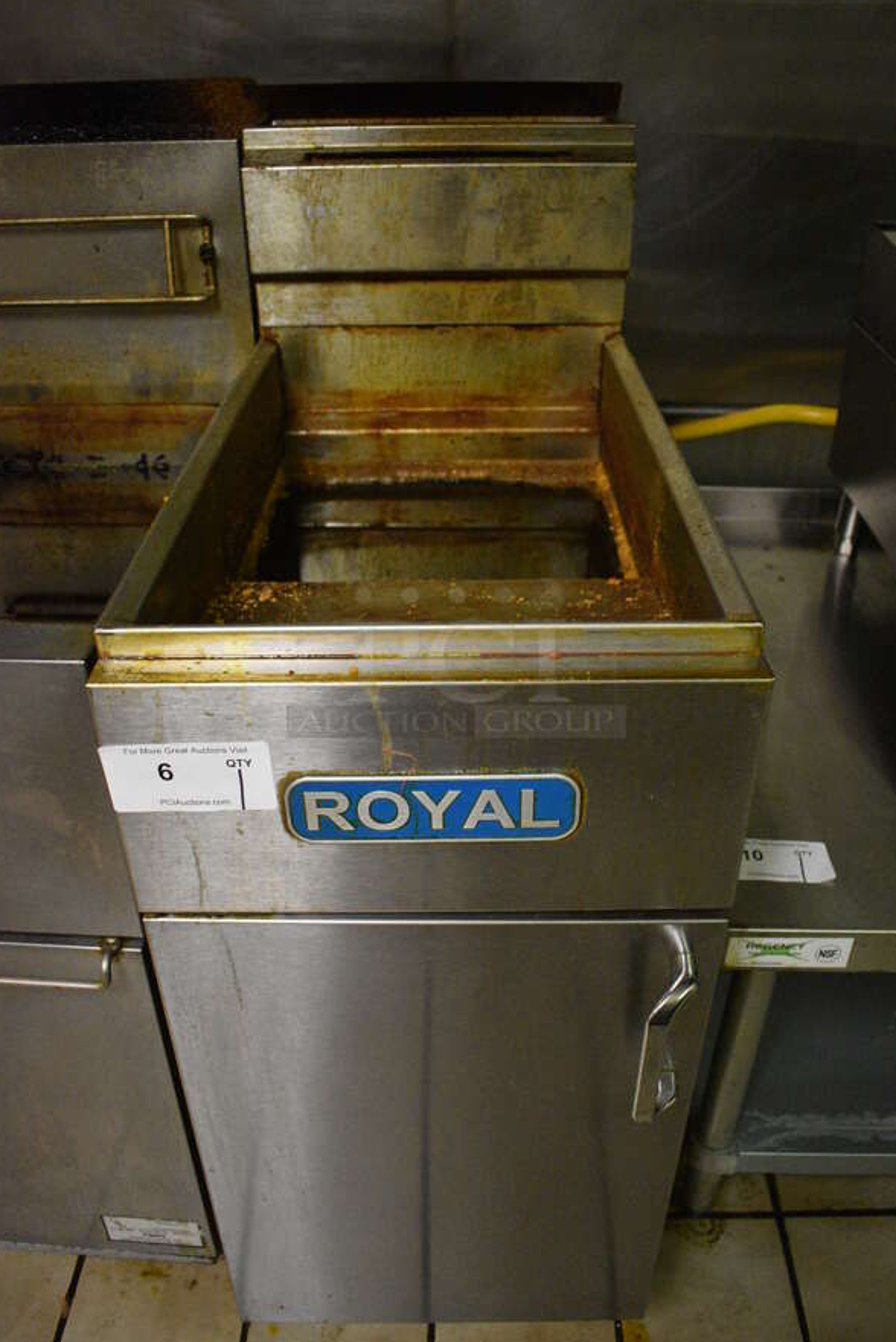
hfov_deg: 46.5
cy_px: 658
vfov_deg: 65.4
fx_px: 1044
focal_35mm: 28
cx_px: 457
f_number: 3.5
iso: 5000
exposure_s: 1/125
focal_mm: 18
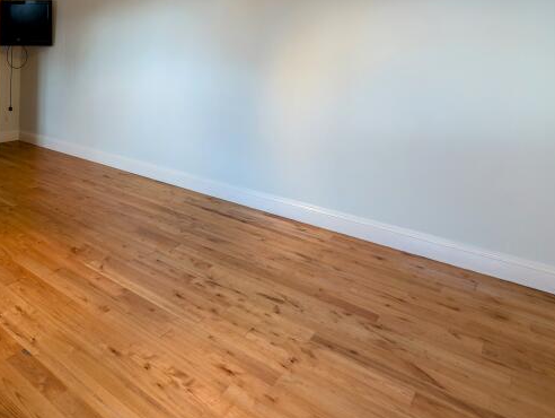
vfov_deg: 51.4
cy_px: 81
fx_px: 401
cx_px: 12
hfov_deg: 55.3
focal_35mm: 25
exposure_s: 1/16.7
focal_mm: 2.23
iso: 50
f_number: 1.95
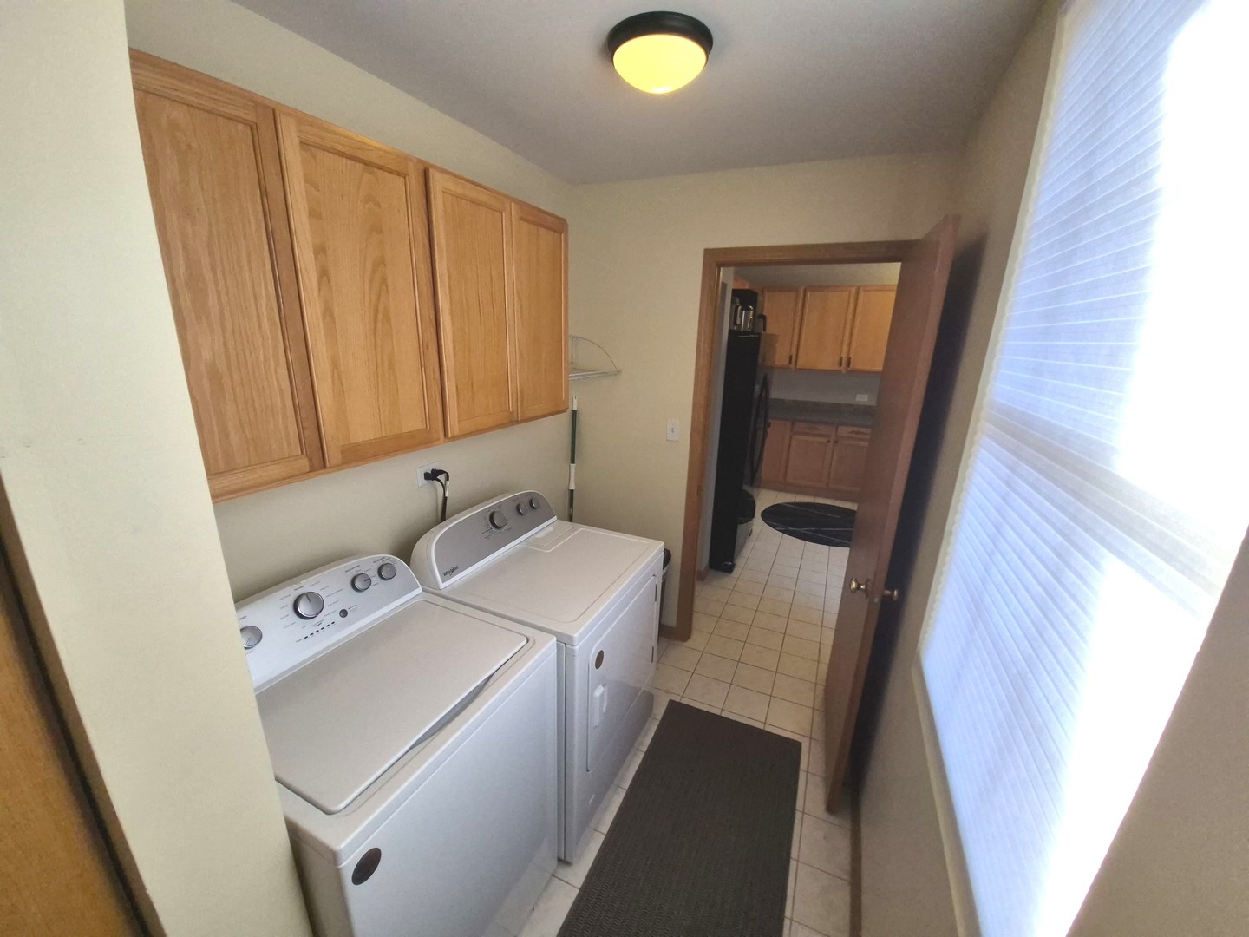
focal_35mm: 13
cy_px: 468
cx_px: 624
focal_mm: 1.74
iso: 50
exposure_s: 1/180
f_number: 2.2
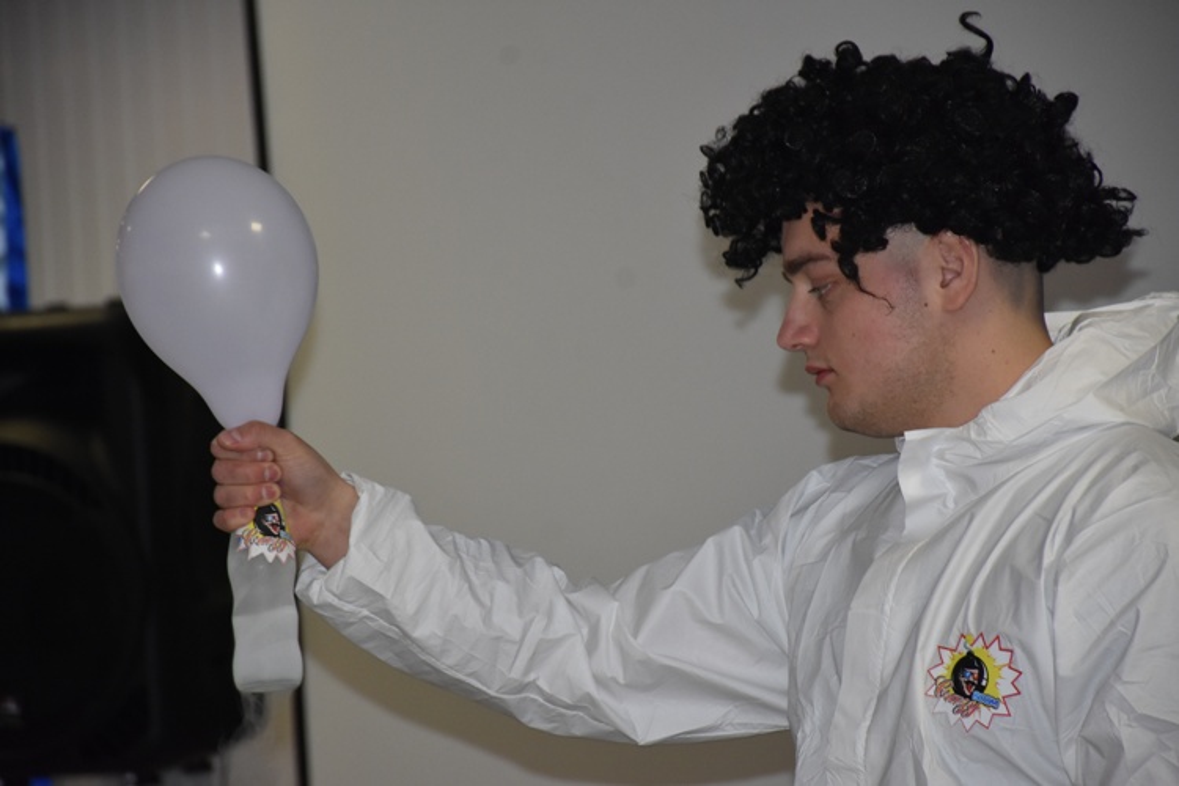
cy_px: 393
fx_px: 6877
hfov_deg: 9.8
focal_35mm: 210
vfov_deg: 6.5
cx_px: 590
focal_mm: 140
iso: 1250
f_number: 5.6
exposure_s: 1/60
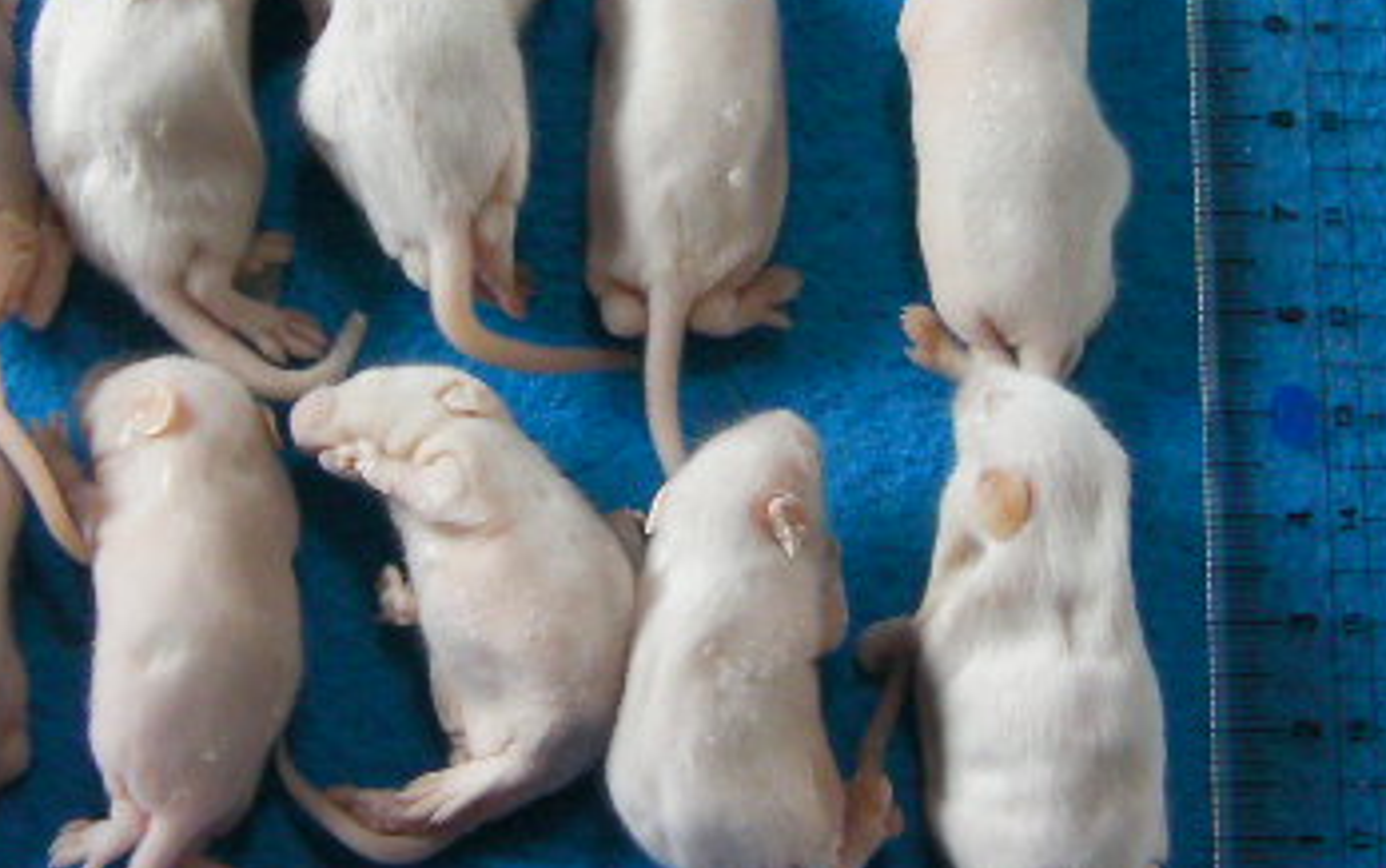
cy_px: 227
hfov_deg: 27.8
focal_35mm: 74
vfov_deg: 17.6
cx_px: 677
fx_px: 2797
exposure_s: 1/30
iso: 134
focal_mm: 6.8
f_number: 3.5
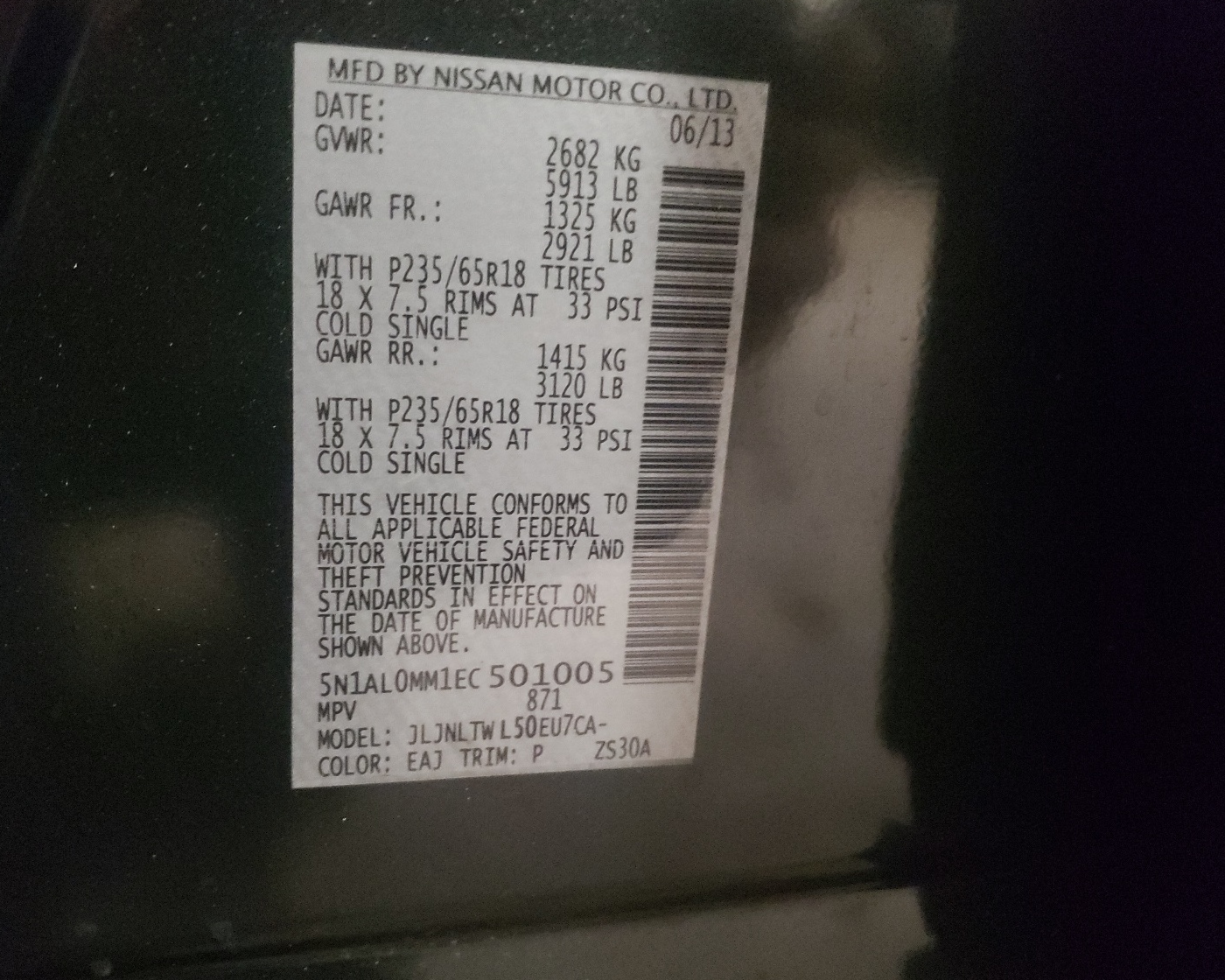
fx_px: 1051
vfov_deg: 50.0
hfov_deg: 60.3
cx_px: 556
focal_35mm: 29
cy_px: 500
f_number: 1.5
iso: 874
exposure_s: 1/24
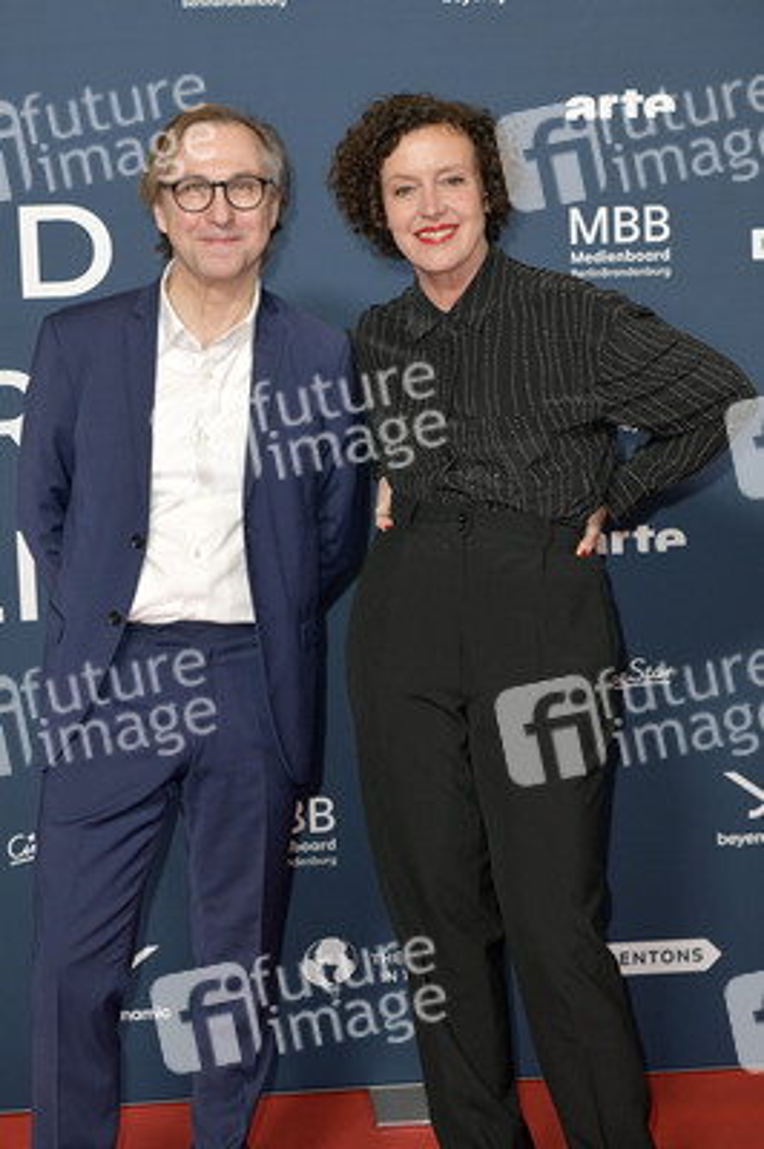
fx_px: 1977
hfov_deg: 21.9
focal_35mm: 62
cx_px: 382
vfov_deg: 32.4
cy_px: 574
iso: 1600
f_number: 6.3
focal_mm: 62
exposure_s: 1/200
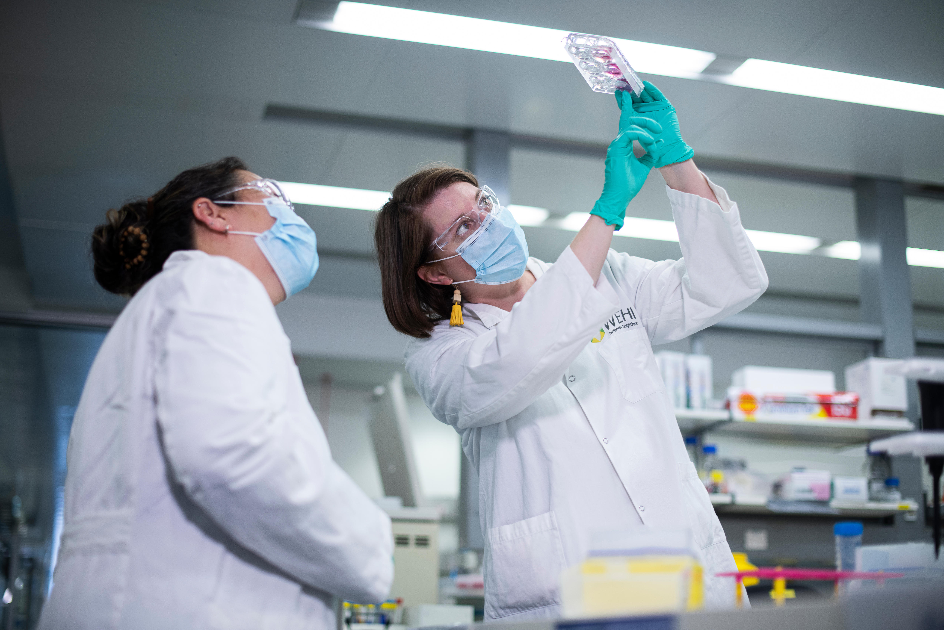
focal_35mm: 50
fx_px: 1311
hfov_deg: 39.6
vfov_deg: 27.0
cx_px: 472
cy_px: 315
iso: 250
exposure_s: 1/125
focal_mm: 50
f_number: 2.2
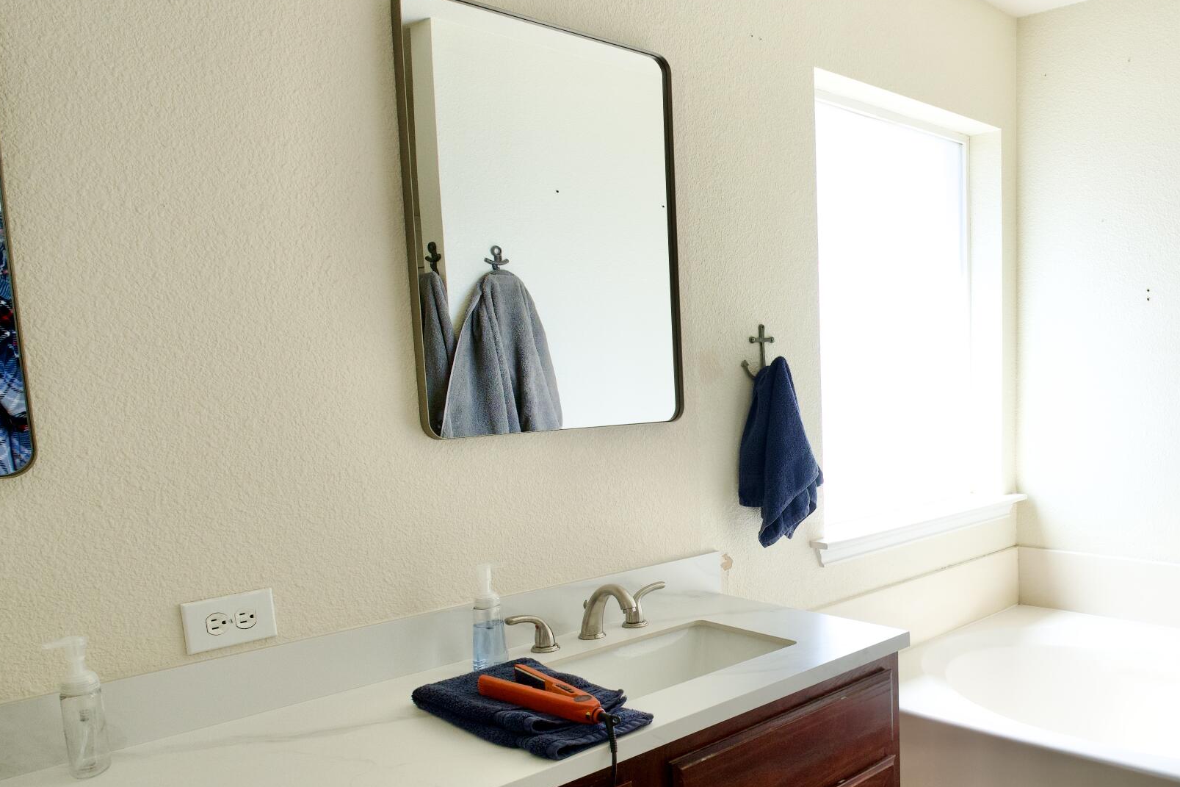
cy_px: 501
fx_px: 918
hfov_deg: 59.9
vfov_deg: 45.9
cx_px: 955
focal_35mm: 28
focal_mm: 10
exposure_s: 1/100
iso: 250
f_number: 5
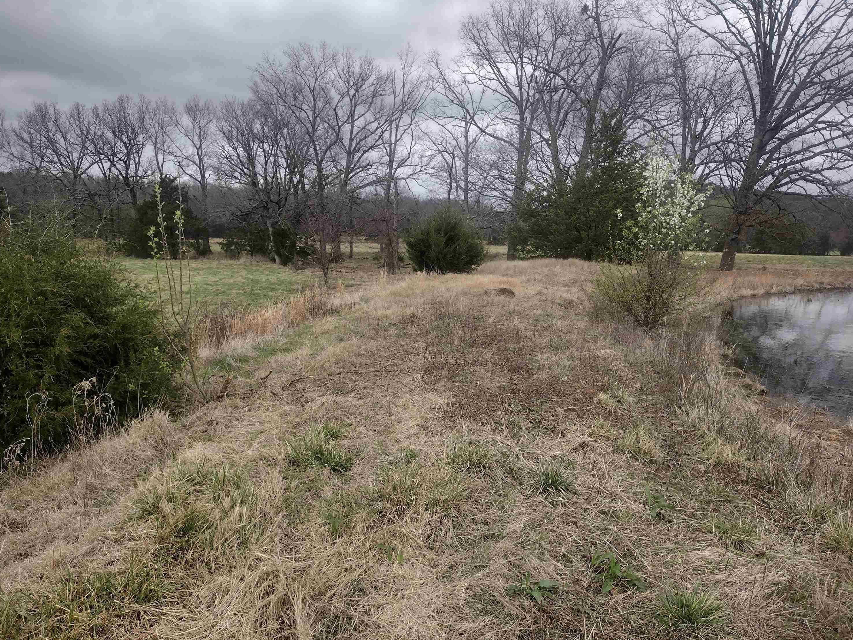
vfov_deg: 49.7
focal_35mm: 28
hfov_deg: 63.4
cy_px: 329
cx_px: 434
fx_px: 690
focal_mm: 4.71
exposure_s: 1/423
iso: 100
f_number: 1.7
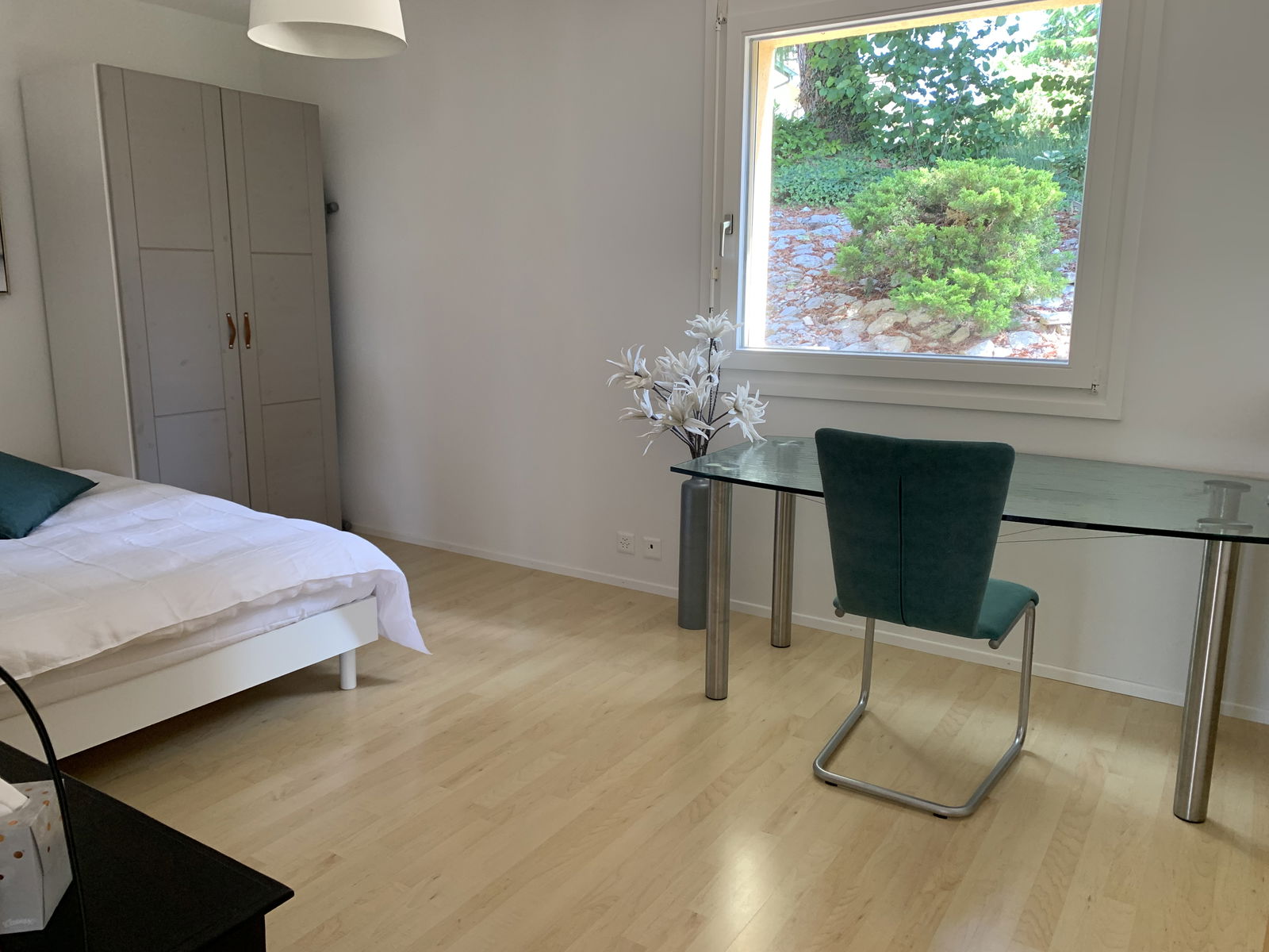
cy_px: 476
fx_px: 953
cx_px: 634
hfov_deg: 67.3
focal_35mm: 26
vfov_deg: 53.1
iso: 100
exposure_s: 1/64
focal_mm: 4.25
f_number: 1.8
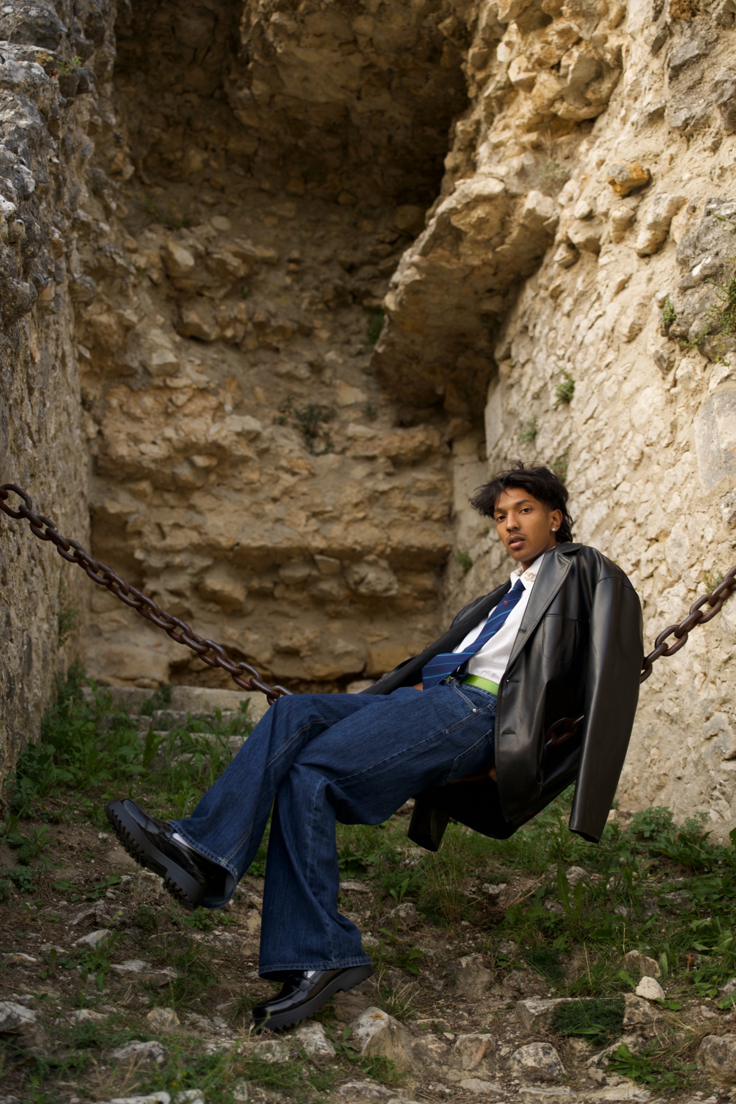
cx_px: 368
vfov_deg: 45.1
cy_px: 552
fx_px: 1328
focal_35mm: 43
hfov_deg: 31.0
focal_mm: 43.3
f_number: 2.8
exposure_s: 1/100
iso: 125
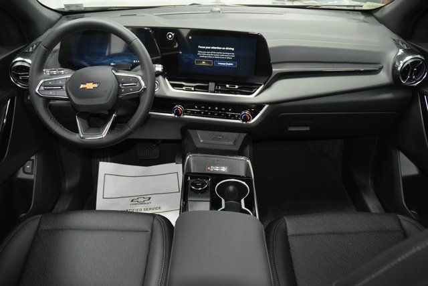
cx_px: 214
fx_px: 321
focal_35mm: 27
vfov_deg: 48.0
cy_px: 143
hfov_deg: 67.4
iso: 3200
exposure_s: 1/60
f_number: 3.5
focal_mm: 18
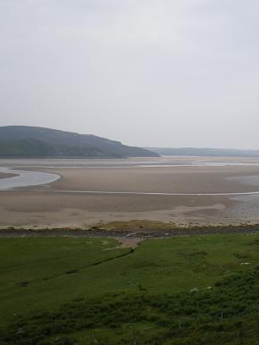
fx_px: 509
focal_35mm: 51
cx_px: 220
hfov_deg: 27.8
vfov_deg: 37.5
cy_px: 173
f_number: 4.6
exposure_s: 1/250
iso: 64
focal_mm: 6.3
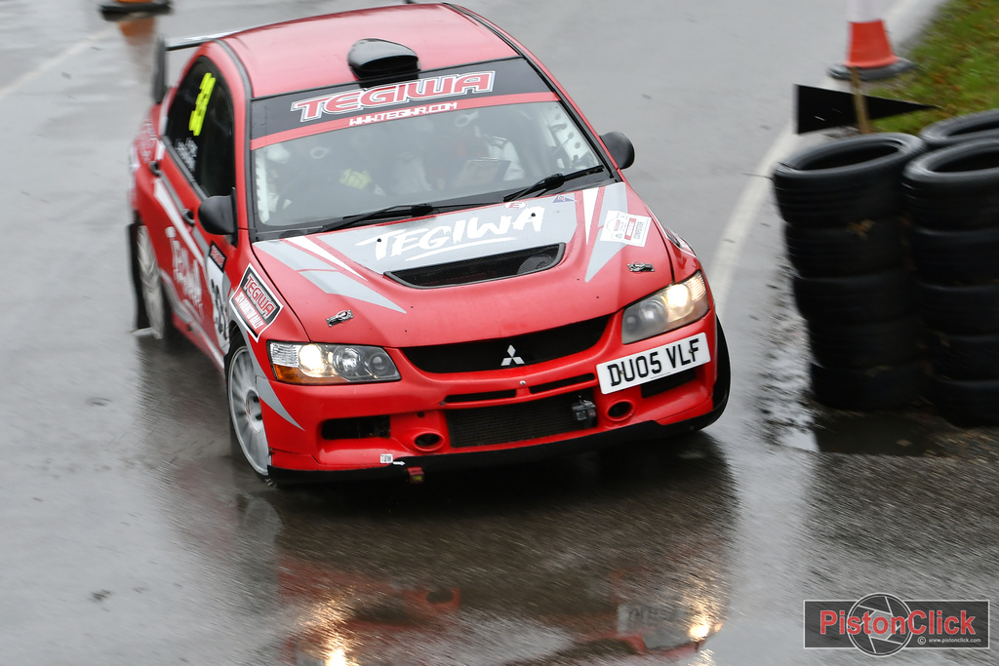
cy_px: 333
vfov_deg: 11.1
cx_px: 500
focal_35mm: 123
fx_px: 3413
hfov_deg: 16.7
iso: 320
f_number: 4
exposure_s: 1/100
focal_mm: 82
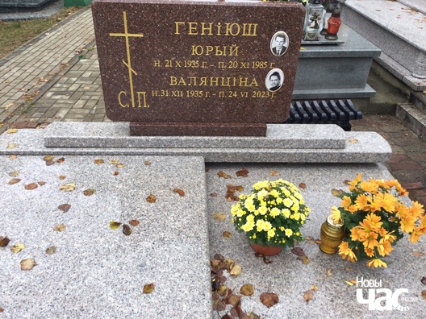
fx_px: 381
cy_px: 160
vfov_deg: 45.4
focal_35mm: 31
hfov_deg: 58.4
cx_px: 213
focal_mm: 3.3
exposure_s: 1/100
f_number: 2.4
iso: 32
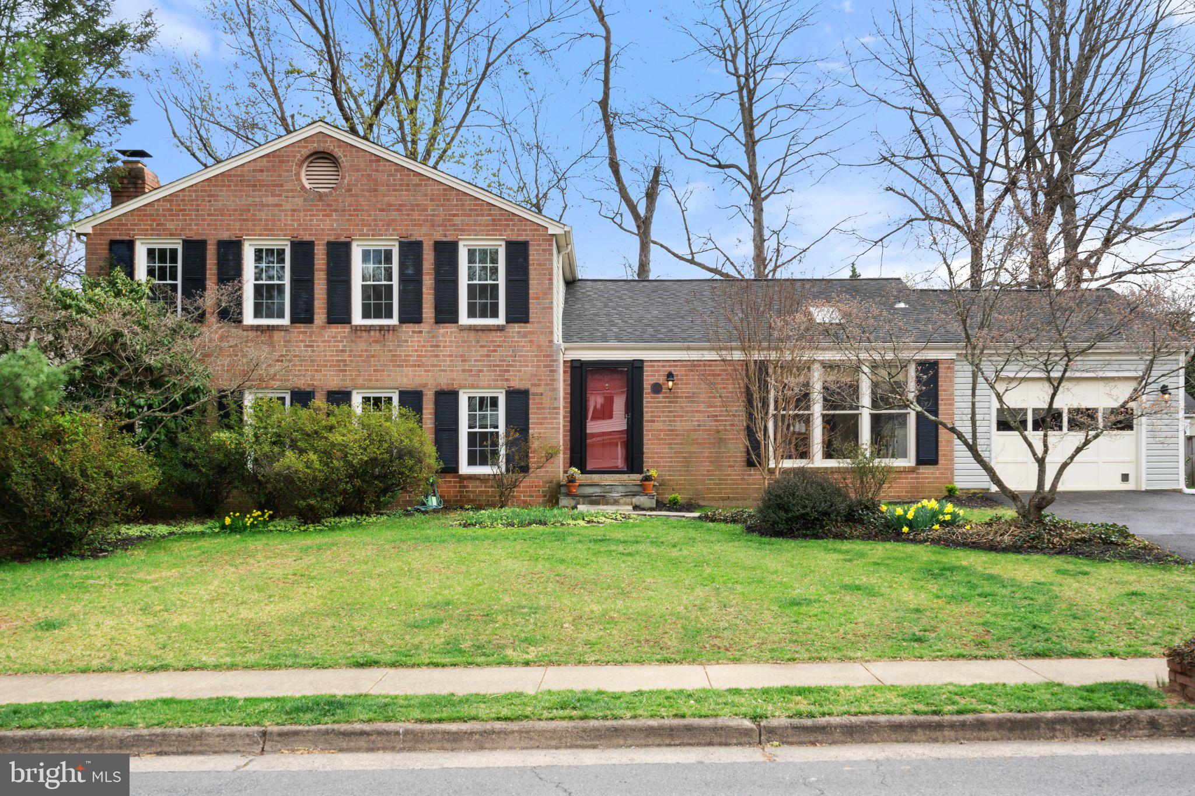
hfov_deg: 54.4
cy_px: 398
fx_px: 1162
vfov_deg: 37.8
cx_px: 598
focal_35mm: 35
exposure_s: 1/100
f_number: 14
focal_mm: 35
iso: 250
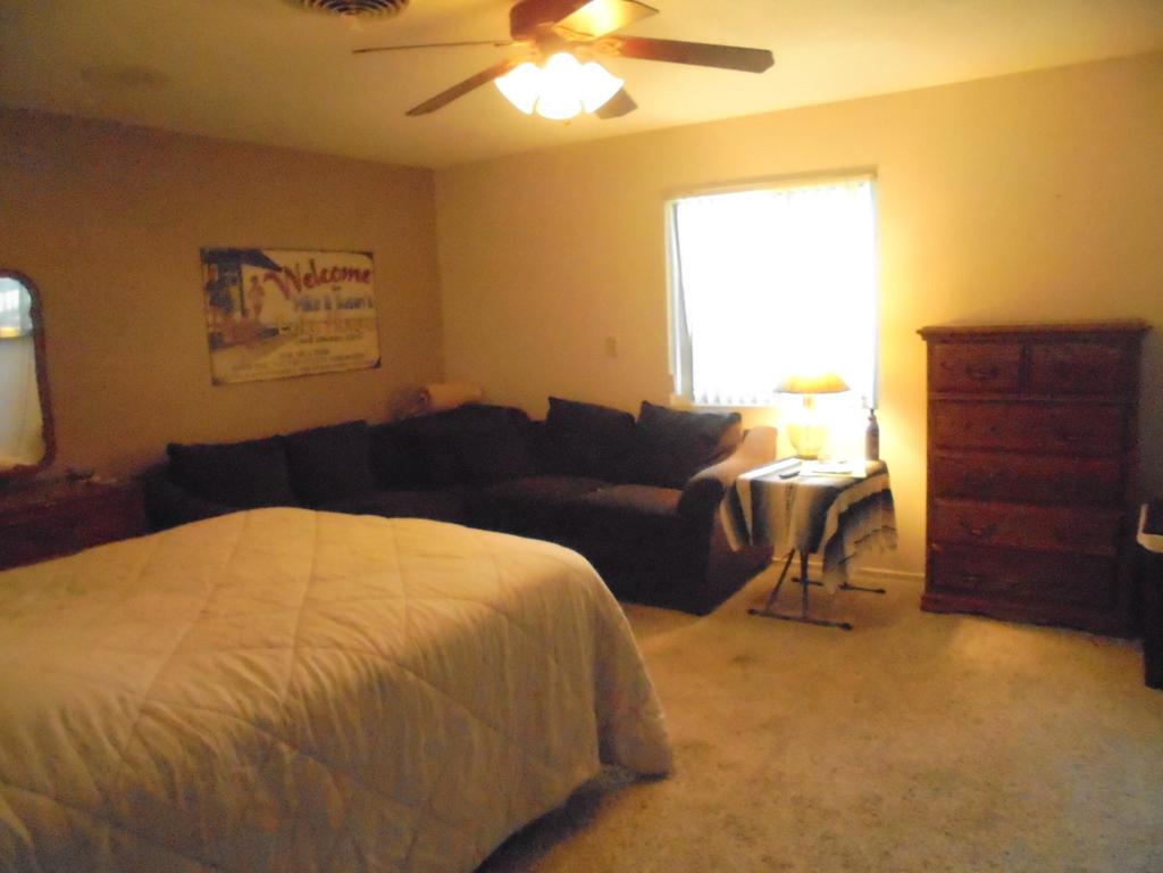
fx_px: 874
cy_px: 436
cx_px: 582
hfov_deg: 67.3
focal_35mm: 26
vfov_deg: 53.1
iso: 1600
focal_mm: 4.6
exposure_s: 1/50
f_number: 3.5
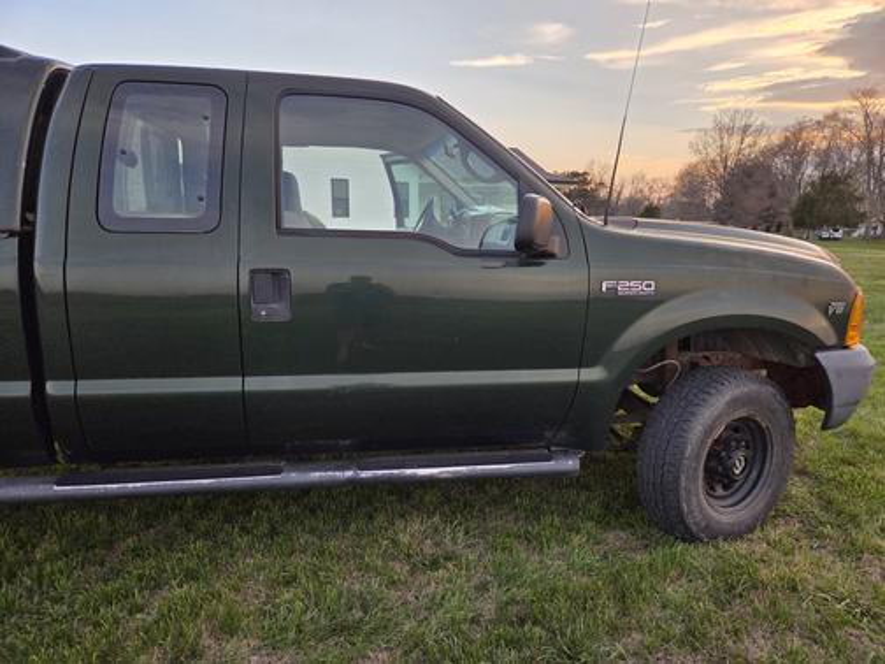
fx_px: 588
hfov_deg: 73.9
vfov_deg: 58.9
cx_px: 442
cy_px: 332
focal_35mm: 23
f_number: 1.8
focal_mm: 5.4
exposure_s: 1/180
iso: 50
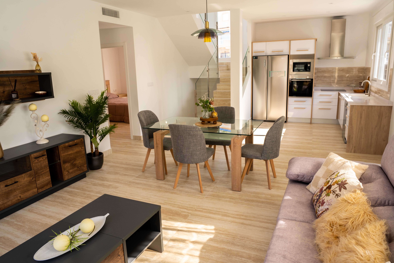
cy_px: 132
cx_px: 197
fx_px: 263
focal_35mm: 24
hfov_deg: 73.7
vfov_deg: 53.1
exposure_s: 1/250
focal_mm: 24
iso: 400
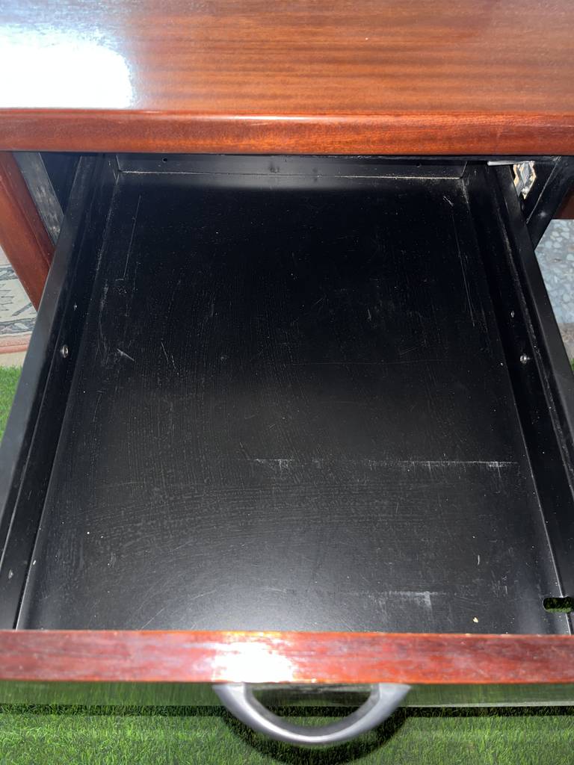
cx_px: 287
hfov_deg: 53.1
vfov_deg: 67.3
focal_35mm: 26
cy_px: 382
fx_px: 575
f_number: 1.6
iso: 32
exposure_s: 1/4
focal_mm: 5.1
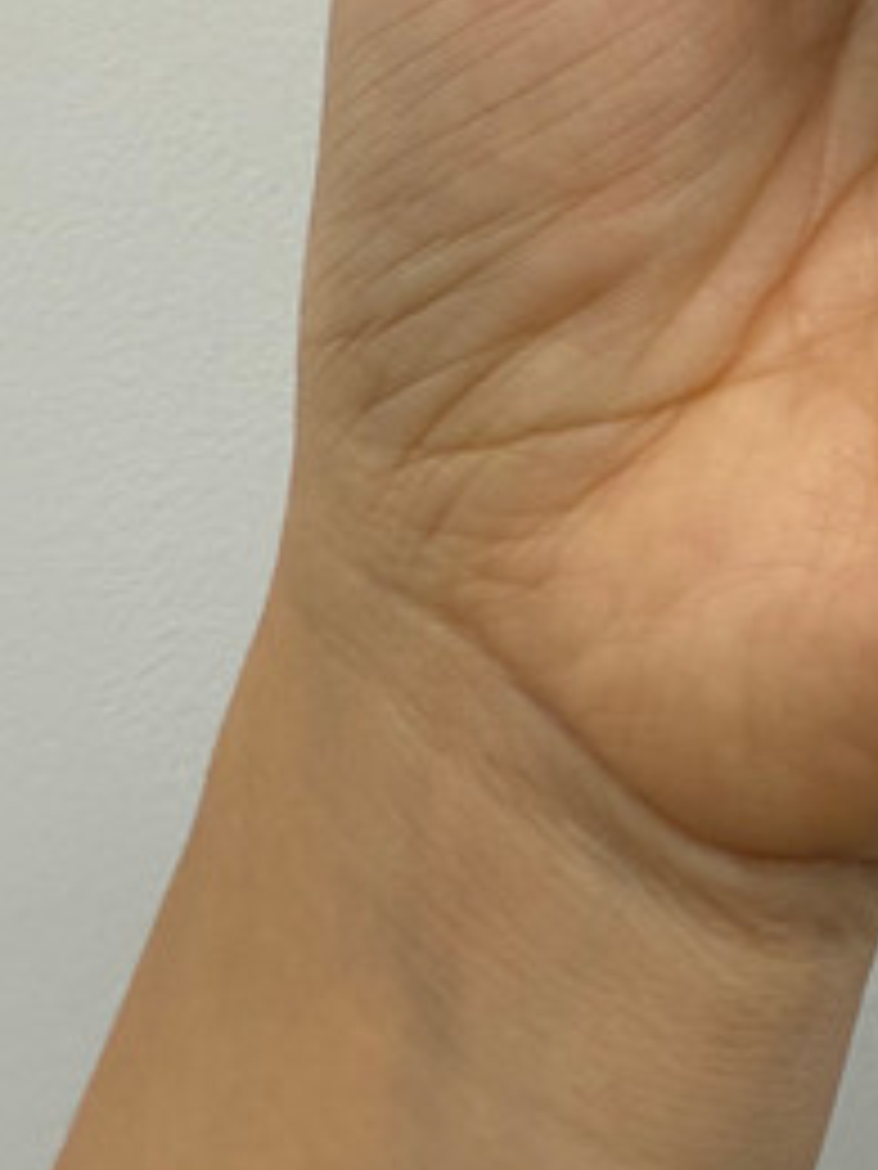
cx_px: 1083
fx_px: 2435
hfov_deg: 19.2
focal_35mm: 72
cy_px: -302
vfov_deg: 24.1
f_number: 2.2
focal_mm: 2.22
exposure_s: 1/120
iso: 100
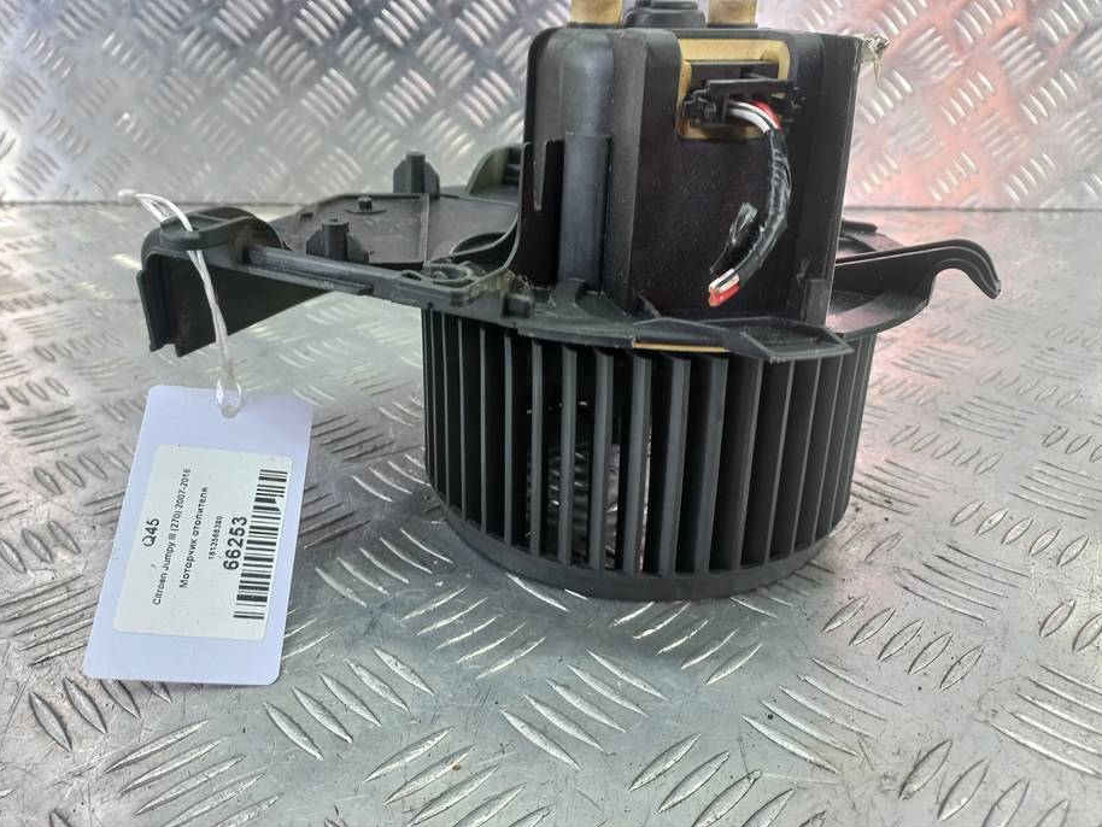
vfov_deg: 49.7
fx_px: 892
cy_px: 366
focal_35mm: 28
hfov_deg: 63.3
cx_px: 498
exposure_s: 1/50
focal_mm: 4.6
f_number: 1.8
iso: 125
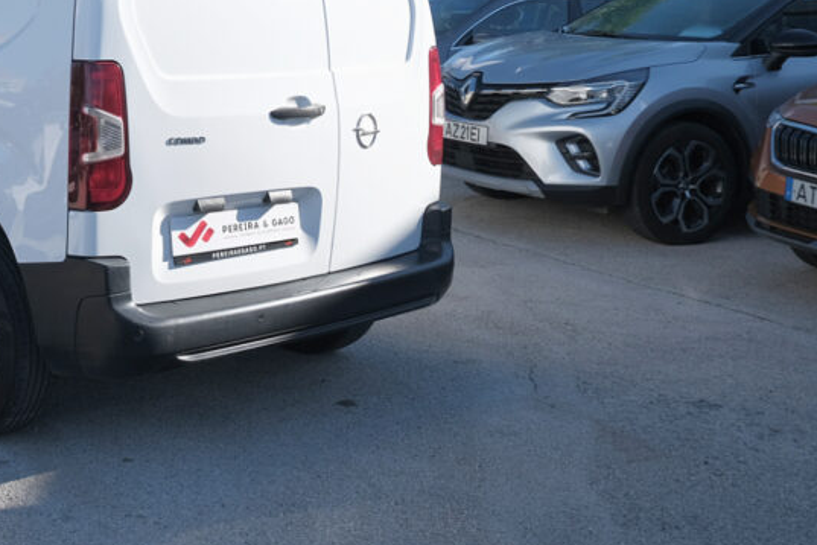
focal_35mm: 61
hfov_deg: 31.0
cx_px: 40
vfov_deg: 22.0
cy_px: 112
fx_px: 1384
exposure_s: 1/180
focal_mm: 21.5
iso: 160
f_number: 9
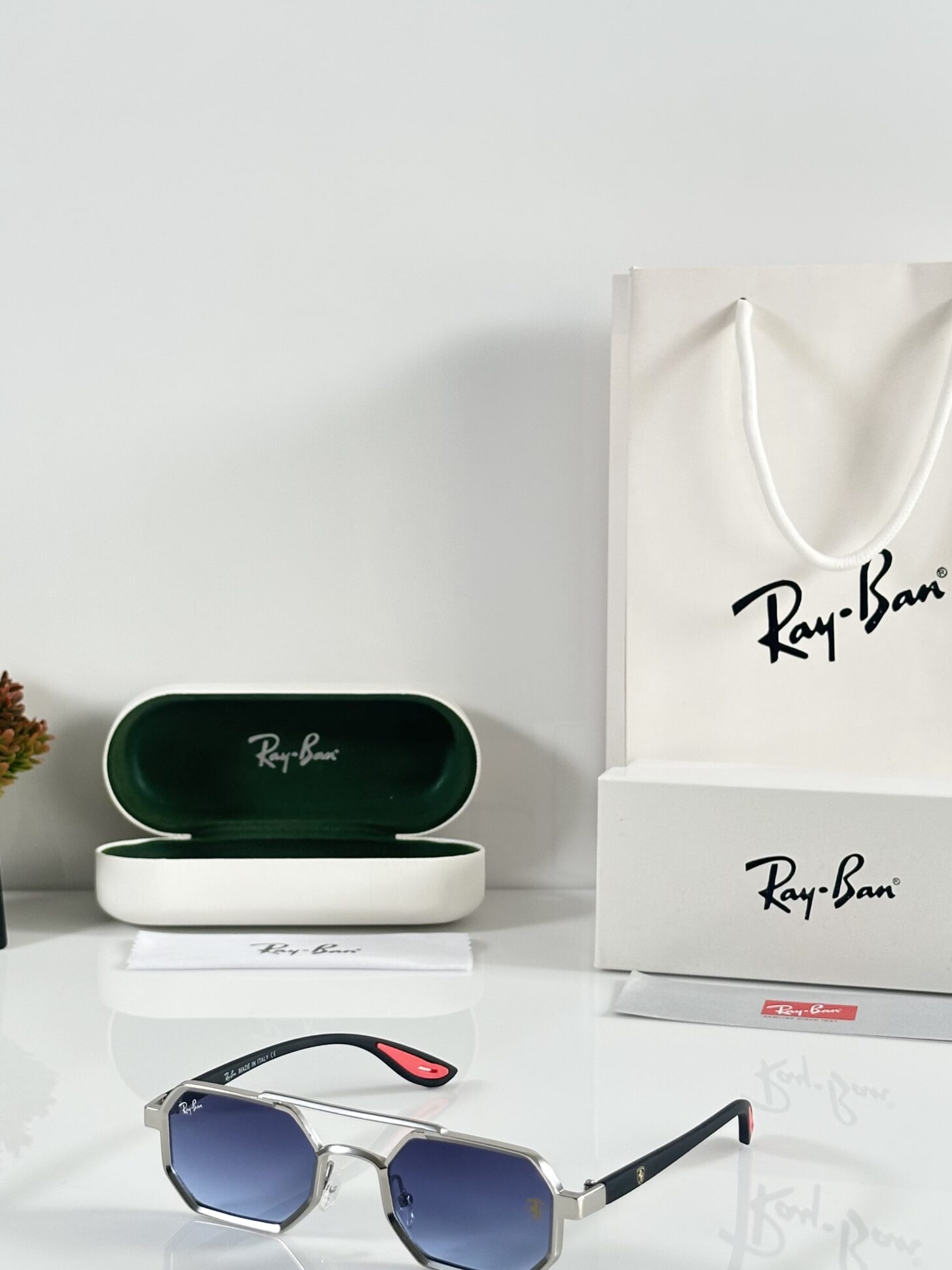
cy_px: 759
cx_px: 386
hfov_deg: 23.3
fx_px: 2310
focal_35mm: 63
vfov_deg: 30.6
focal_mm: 6.86
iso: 80
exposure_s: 1/121
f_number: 1.78
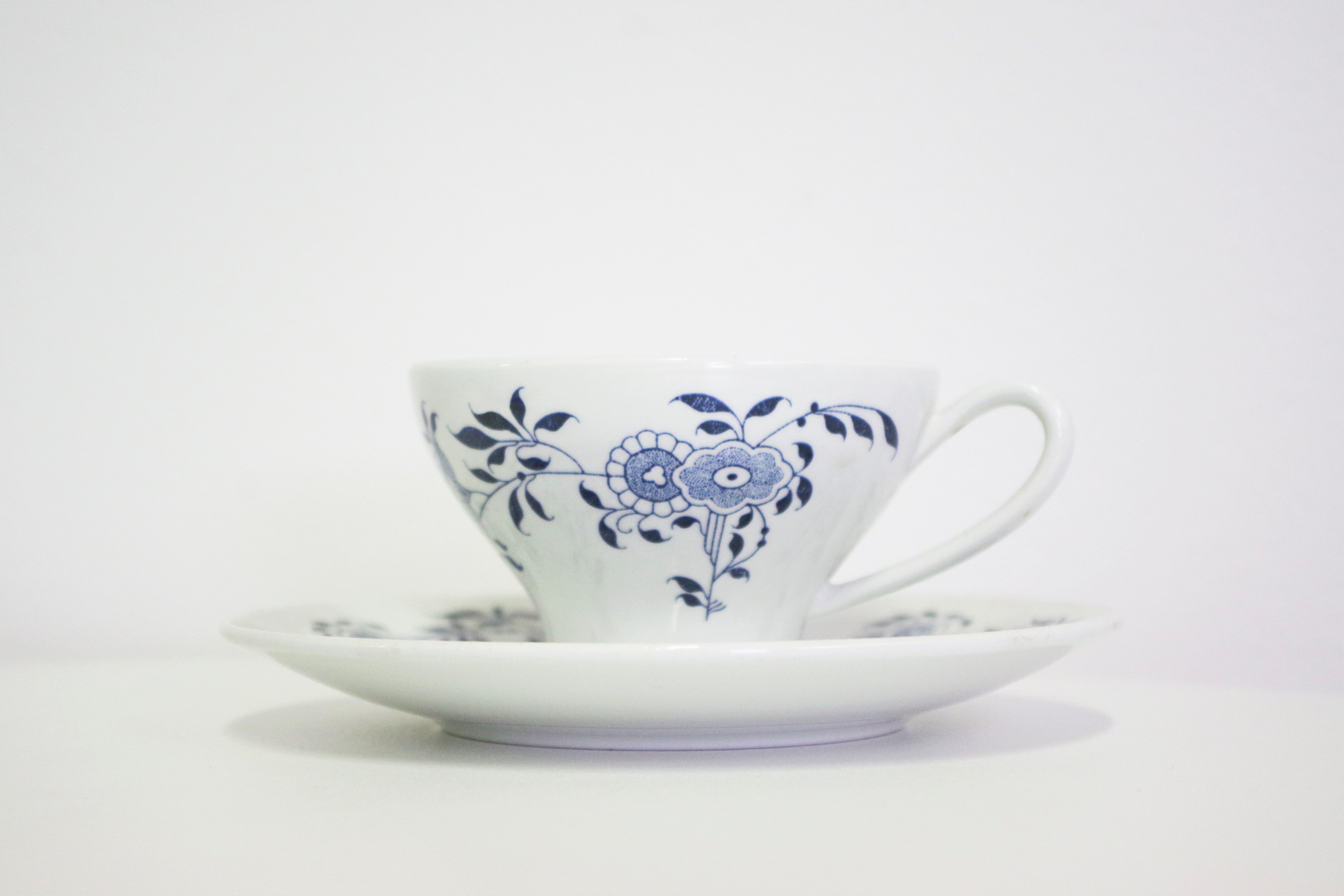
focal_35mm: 64
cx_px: 672
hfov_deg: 31.4
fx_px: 2389
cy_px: 448
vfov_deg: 21.2
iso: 800
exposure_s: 1/80
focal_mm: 42.5
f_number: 4.5
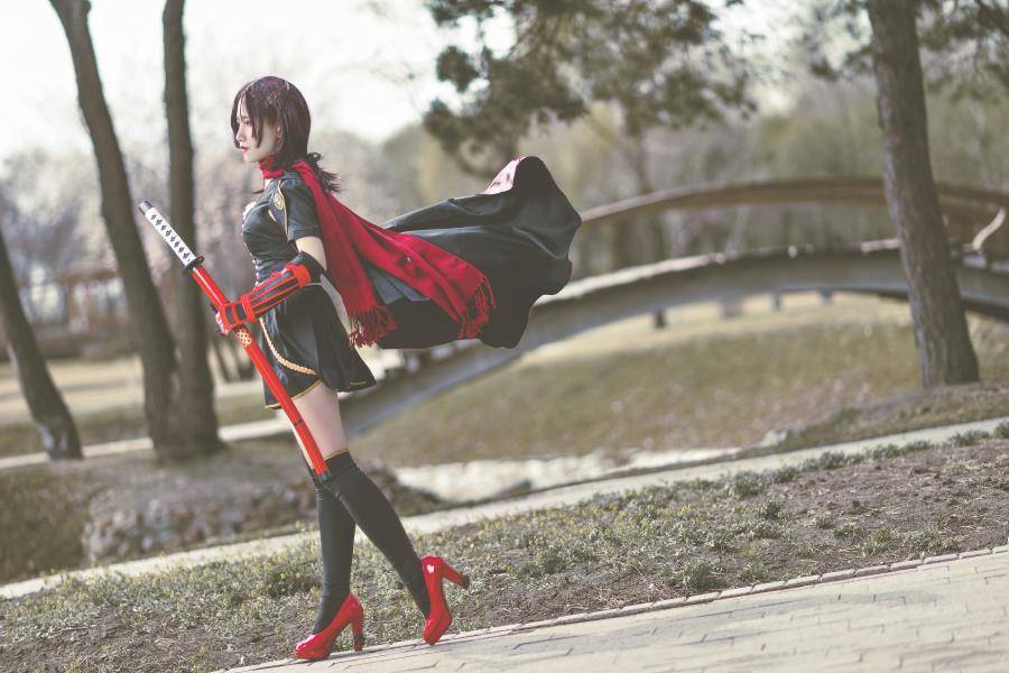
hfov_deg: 19.5
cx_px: 504
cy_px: 336
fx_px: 2943
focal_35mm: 105
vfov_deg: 13.0
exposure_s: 1/1250
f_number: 2
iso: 100
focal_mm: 105
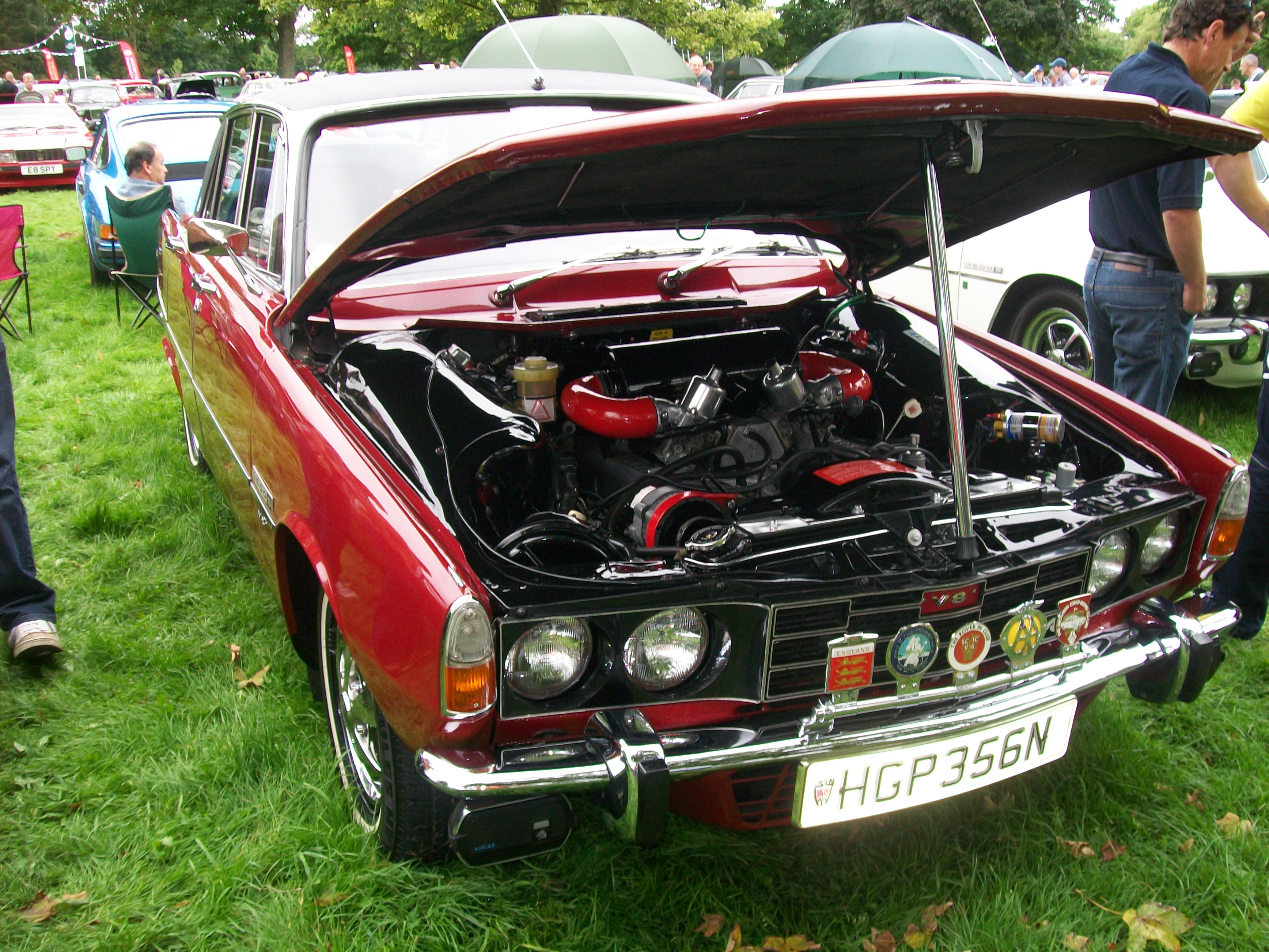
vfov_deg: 39.7
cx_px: 634
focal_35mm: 36
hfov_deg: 51.4
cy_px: 476
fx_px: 1320
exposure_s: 1/80
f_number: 2.7
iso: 64
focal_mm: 6
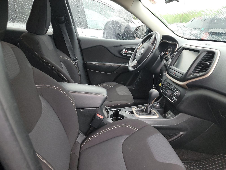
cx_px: 113
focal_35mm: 24
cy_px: 85
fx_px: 157
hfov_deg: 71.6
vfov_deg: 56.8
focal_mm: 6.7
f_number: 1.8
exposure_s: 1/59
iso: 431
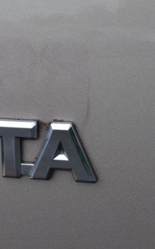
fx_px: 1286
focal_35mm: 190
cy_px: 124
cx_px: -97
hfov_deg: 6.8
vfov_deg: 11.0
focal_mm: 55
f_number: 11
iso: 400
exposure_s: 1/400
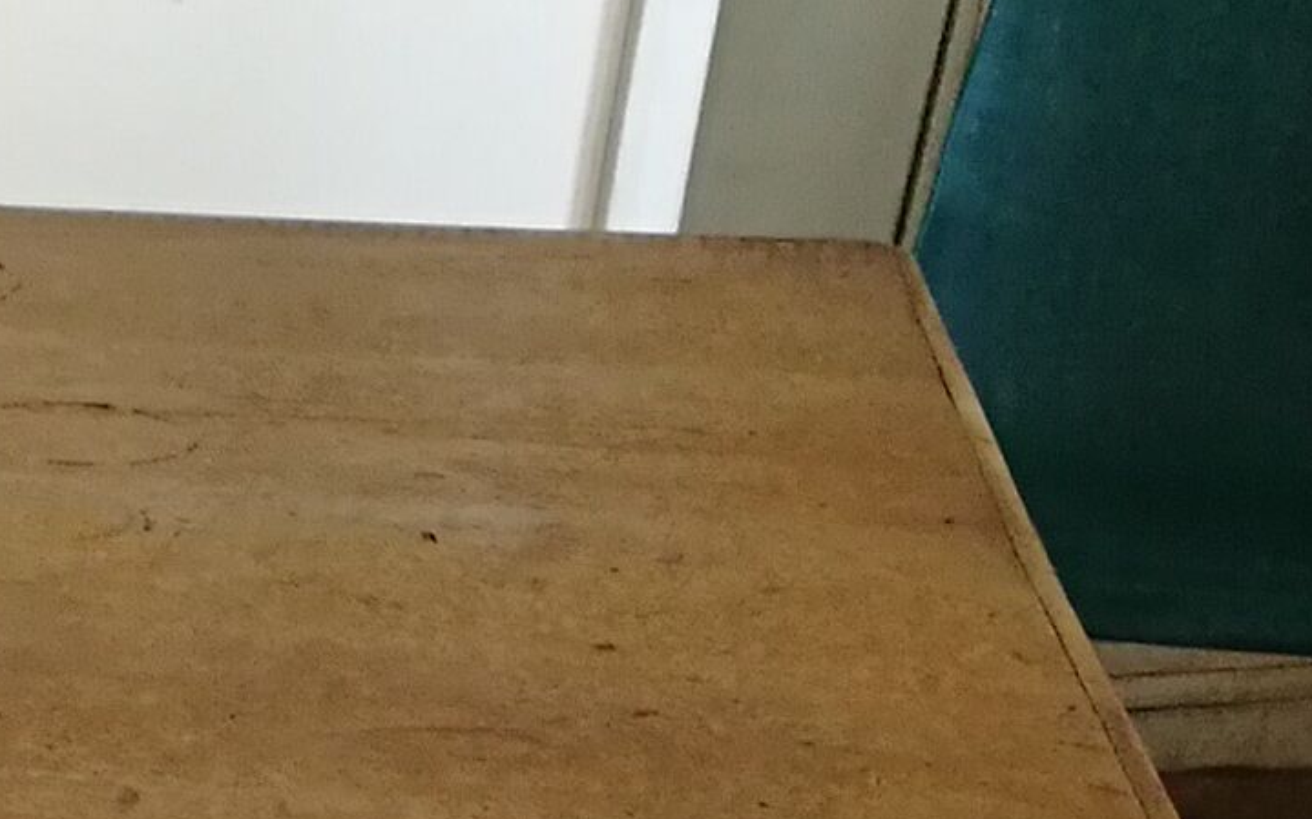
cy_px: 1881
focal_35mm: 130
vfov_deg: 9.2
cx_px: -1221
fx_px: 4647
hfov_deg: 13.9
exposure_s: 1/33.3
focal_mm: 4.5
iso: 200
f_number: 2.2
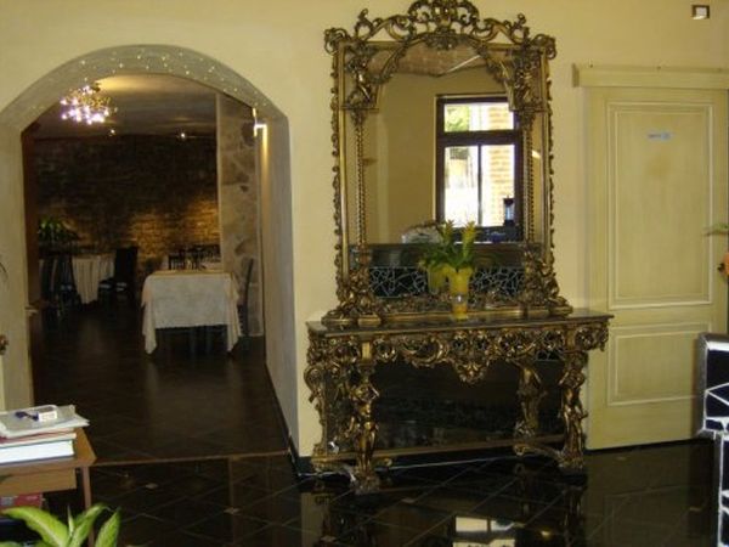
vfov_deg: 37.7
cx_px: 364
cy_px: 274
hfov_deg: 49.0
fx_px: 800
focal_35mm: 38
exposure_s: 1/66.6
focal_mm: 6.4
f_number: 2.9
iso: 200
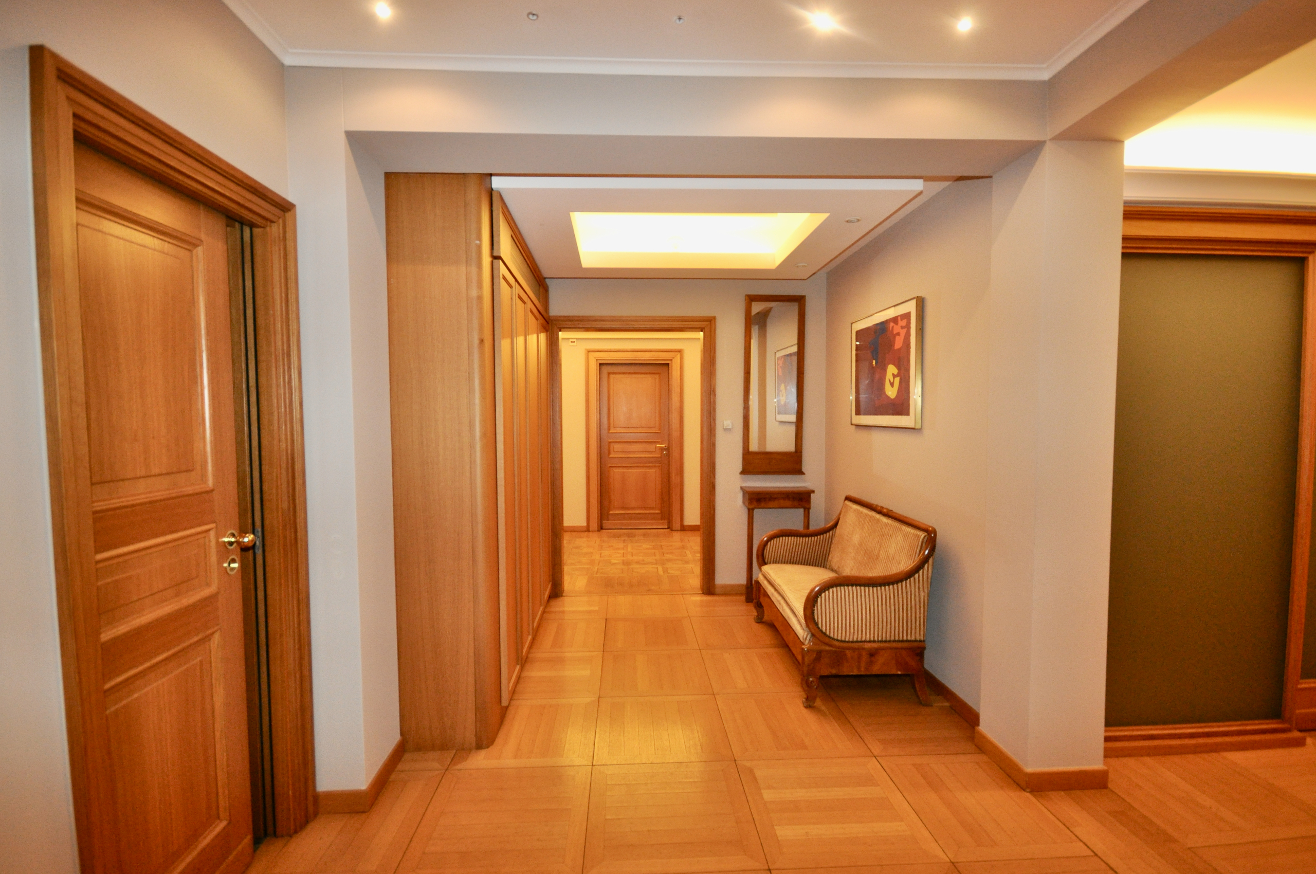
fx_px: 548
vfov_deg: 77.2
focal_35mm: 15
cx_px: 658
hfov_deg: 100.5
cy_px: 437
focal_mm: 10
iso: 800
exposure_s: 1/60
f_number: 4
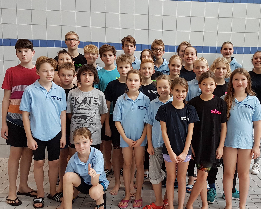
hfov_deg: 46.0
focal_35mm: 39
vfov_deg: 38.2
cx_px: 178
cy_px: 105
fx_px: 301
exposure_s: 1/50
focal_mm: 4.2
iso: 64
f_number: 1.7
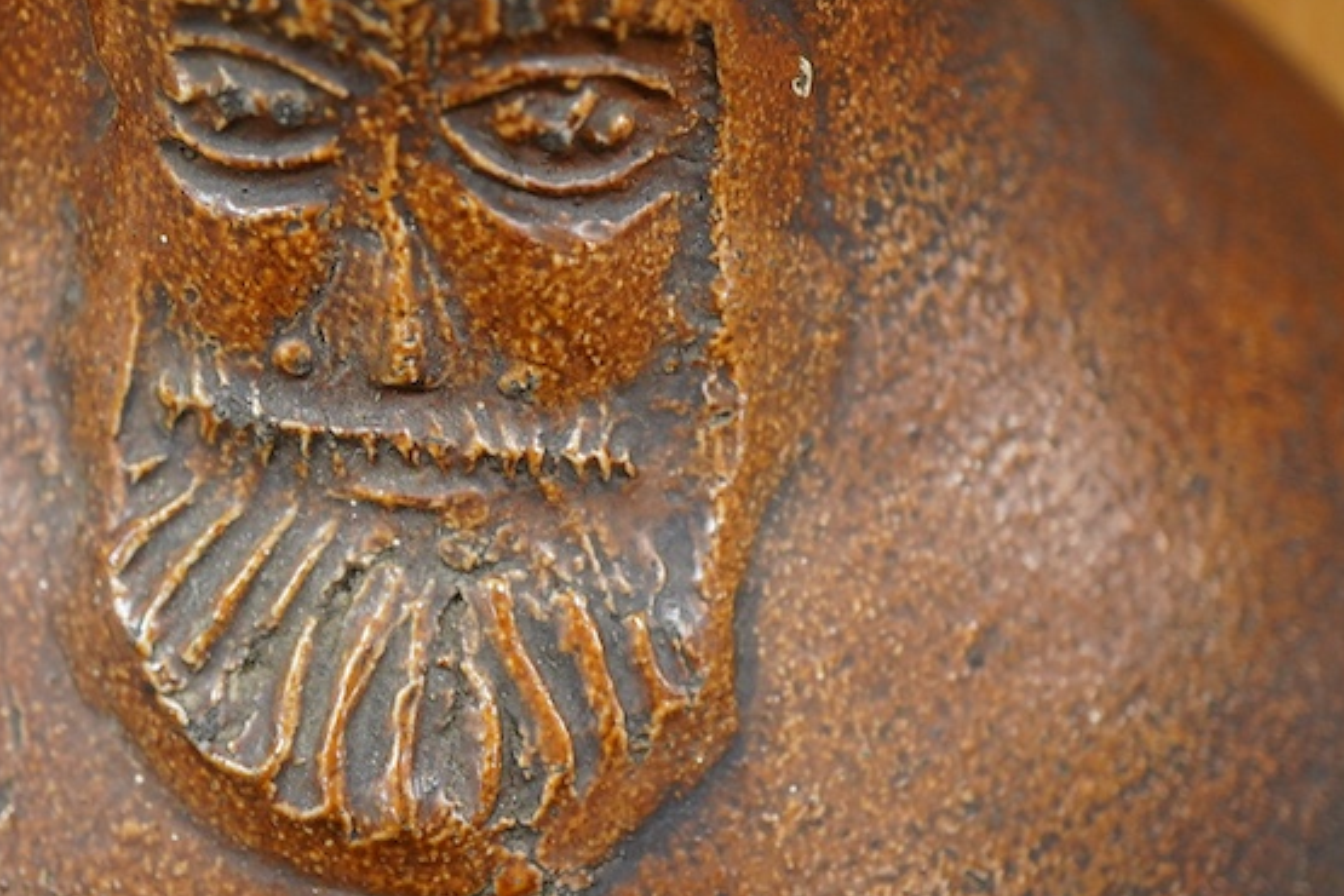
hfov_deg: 27.5
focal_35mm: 73
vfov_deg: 18.7
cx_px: 409
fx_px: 2725
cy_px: 419
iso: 1250
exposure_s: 1/125
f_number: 3.5
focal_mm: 30
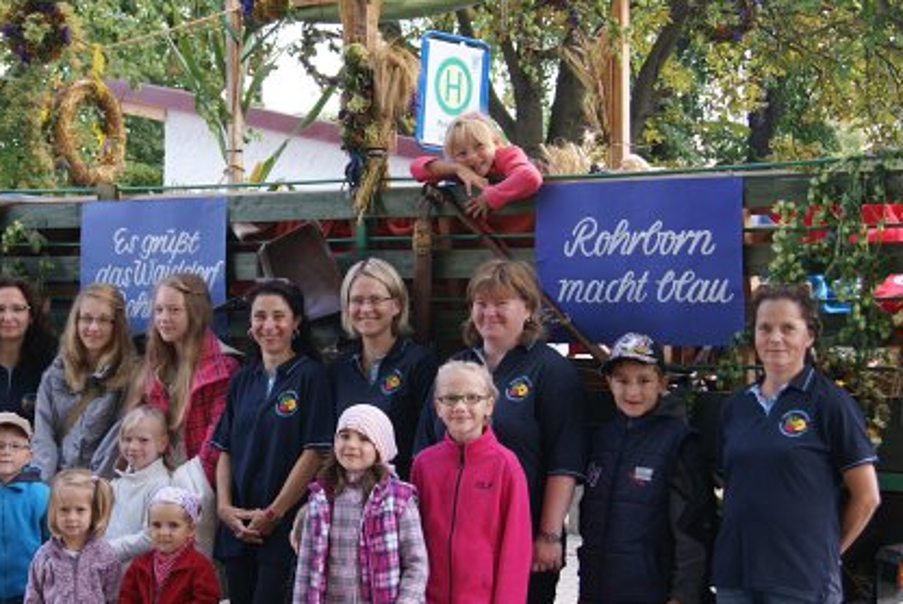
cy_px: 378
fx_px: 2027
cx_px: 300
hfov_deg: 25.0
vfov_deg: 16.9
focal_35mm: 81
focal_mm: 35
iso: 125
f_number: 4.5
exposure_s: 1/60
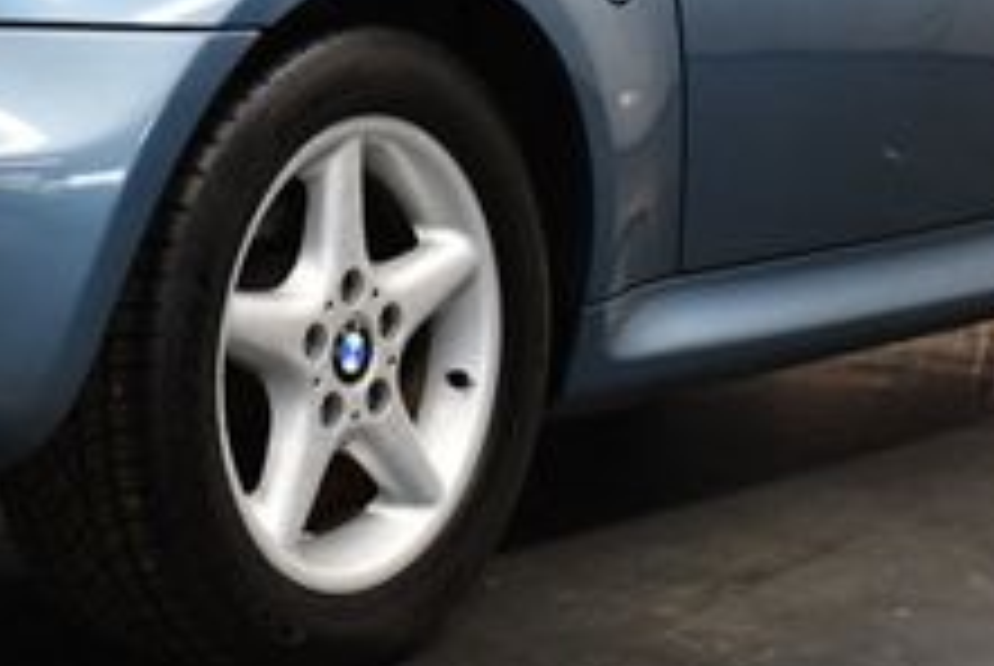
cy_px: -68
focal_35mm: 133
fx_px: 3677
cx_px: 198
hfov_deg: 15.3
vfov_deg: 10.2
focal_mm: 23
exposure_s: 1/125
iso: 900
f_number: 3.8
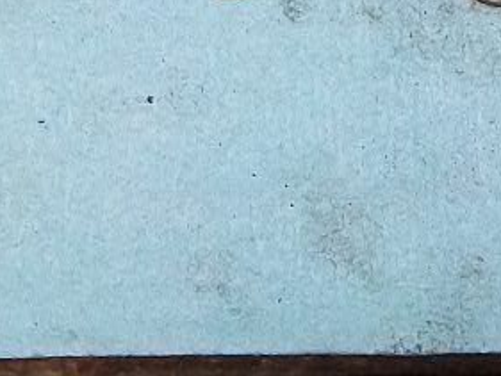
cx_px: -34
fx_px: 2375
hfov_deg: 11.9
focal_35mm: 164
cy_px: -378
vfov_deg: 8.6
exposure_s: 1/125
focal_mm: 6
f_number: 2.7
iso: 200
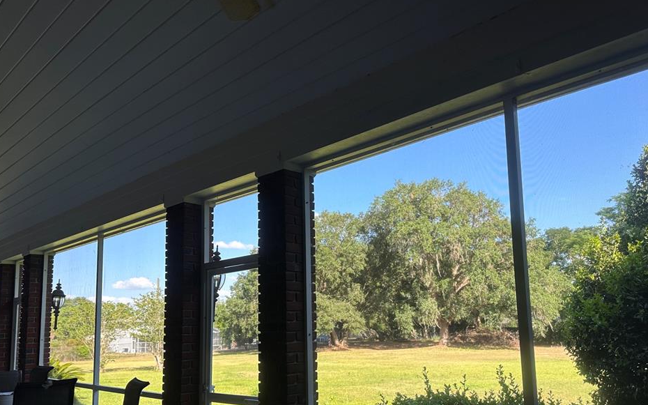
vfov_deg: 44.1
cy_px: 261
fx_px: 494
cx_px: 337
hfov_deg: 66.4
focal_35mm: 28
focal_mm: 6.86
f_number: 1.78
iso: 80
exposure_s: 1/879
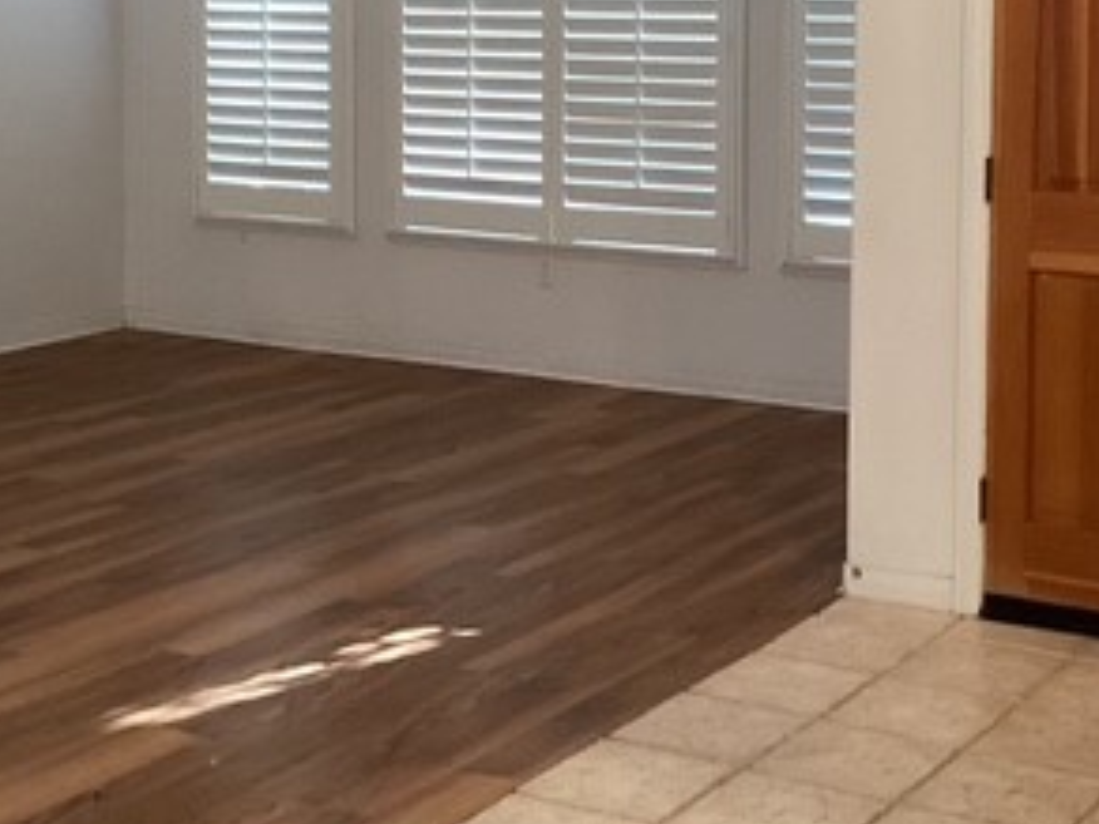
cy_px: 98
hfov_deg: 28.4
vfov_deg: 21.2
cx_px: 693
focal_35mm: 68
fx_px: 2159
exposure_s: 1/60
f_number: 2.4
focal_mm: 3.3
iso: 200
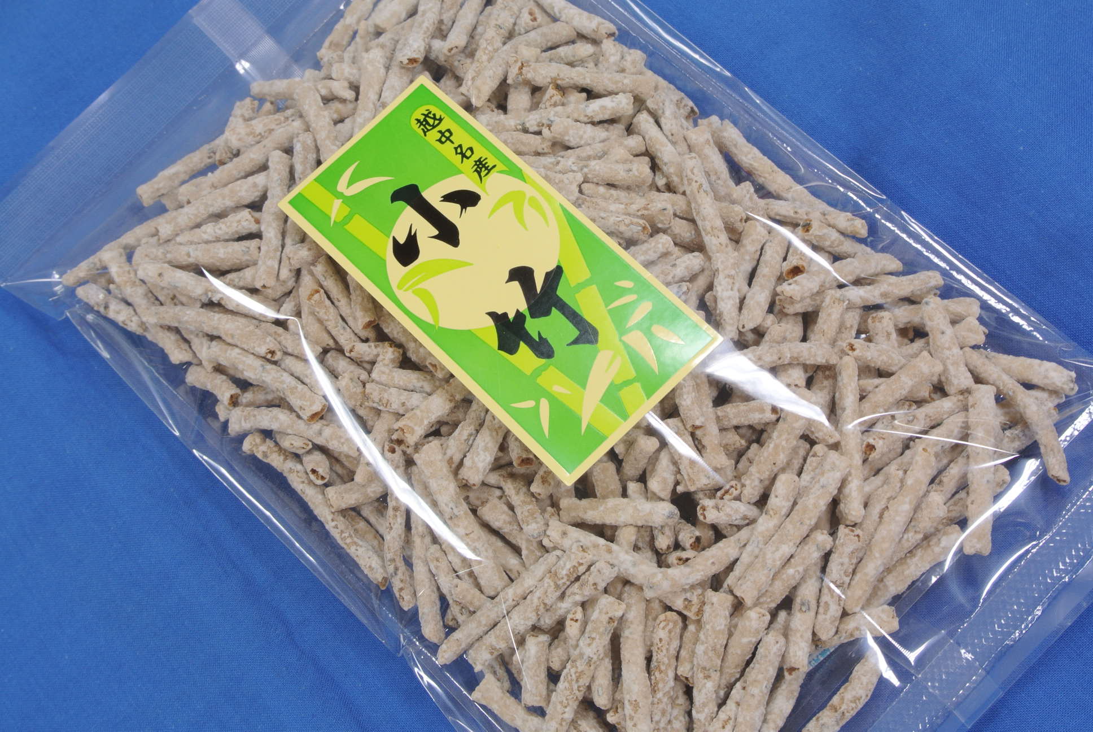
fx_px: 1793
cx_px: 546
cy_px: 366
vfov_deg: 23.1
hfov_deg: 33.9
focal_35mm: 59
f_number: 8
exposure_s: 1/8
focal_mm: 21.9
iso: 100
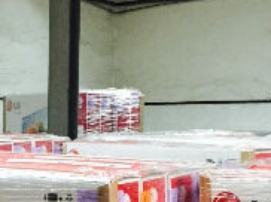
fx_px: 797
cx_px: -13
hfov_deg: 18.7
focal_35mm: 102
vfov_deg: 14.2
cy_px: 220
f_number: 2.2
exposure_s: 1/33
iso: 200
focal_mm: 4.15
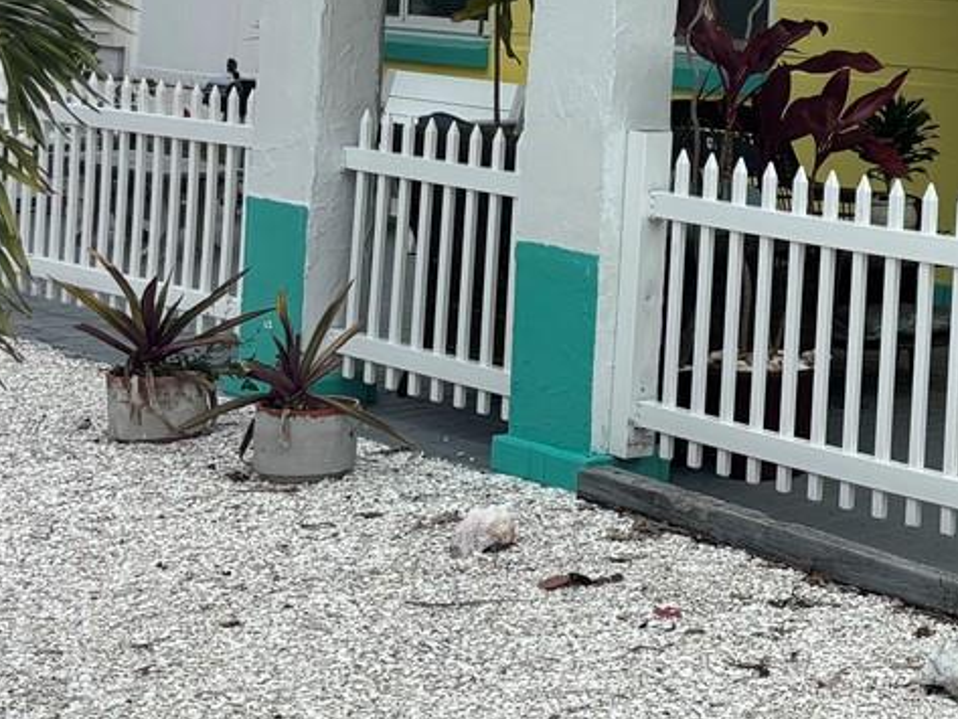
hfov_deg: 19.0
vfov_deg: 16.3
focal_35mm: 88
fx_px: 2436
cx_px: 1523
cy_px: -61
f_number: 1.6
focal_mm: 5.96
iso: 50
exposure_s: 1/2639
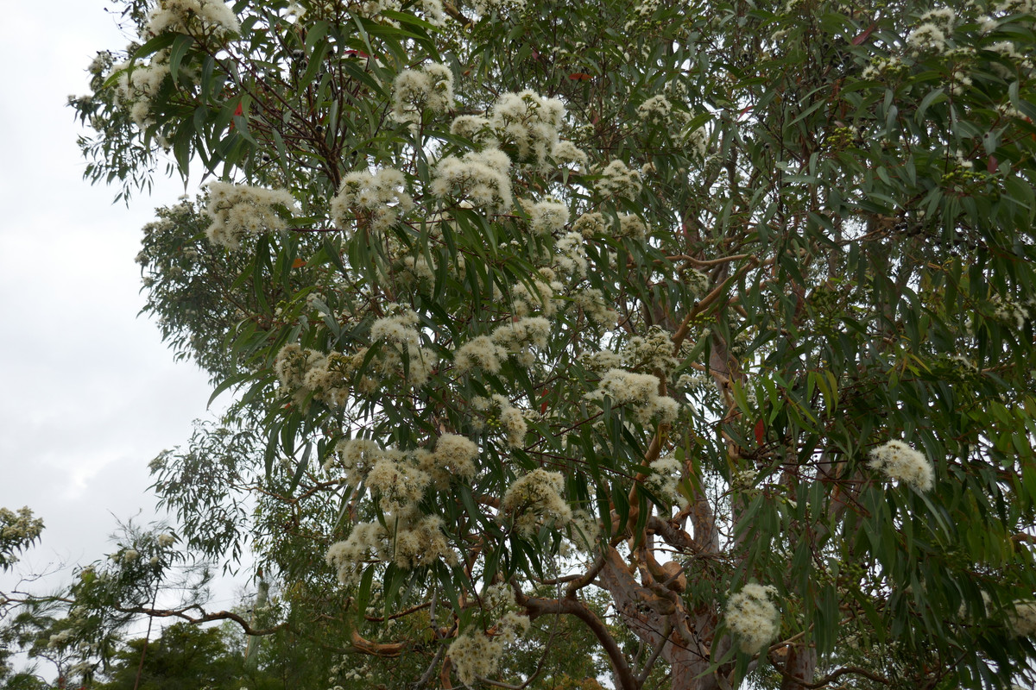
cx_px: 518
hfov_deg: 71.5
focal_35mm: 25
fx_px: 719
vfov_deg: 51.3
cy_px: 345
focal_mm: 9.1
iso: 125
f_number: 2.8
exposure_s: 1/100
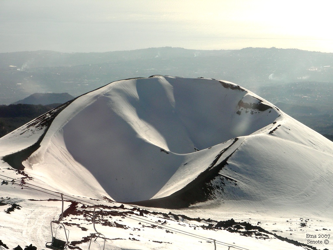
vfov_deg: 11.6
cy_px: 125
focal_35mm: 128
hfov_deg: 15.4
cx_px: 166
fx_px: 1231
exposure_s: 1/362
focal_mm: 21.3
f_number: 5.6
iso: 50
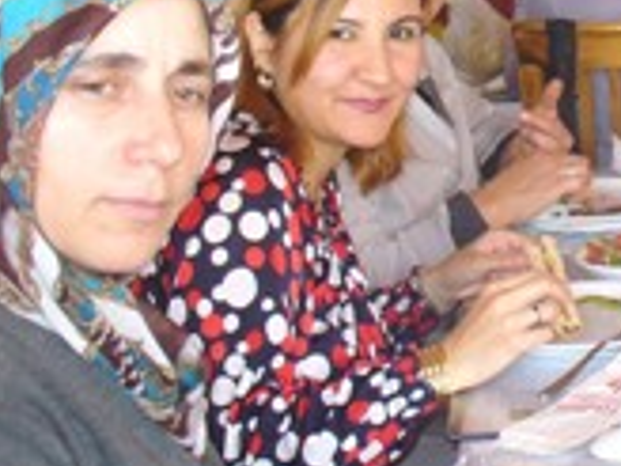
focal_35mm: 101
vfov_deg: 14.4
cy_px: 8
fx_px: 1812
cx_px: 738
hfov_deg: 18.5
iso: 100
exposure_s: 1/40
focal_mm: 6.1
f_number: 2.8
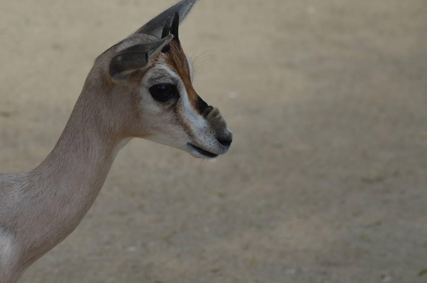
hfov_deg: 9.5
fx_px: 2556
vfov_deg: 6.3
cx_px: 142
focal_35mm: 216
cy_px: 166
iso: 250
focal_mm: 98
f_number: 5.6
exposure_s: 1/500
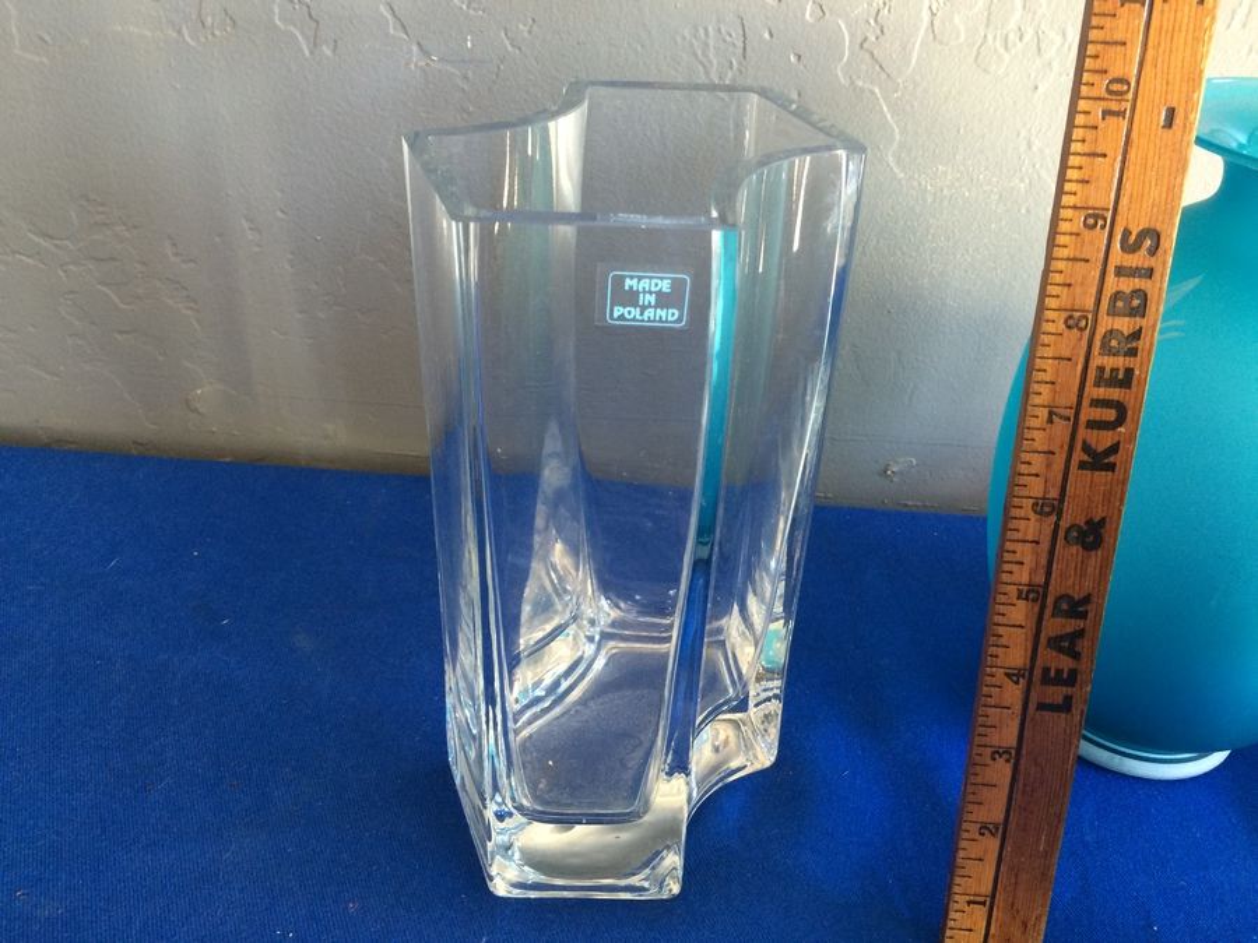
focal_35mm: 29
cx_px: 629
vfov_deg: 48.2
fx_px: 1054
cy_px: 472
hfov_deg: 61.7
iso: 100
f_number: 2.2
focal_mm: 4.15
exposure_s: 1/30
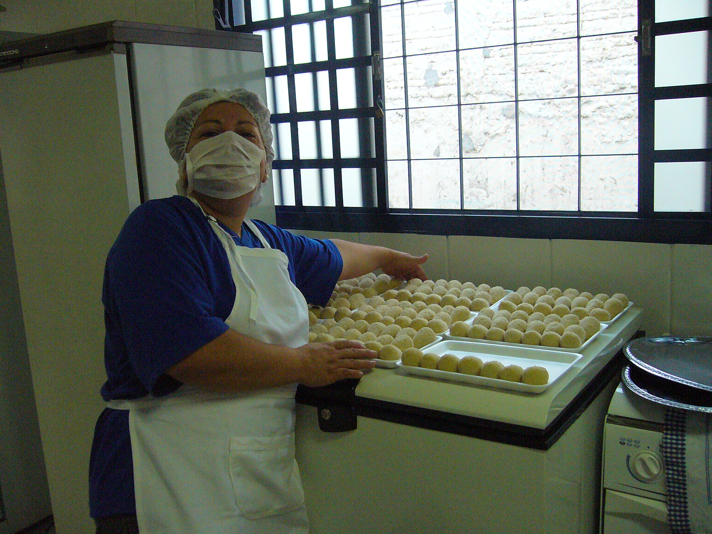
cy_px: 267
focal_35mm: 35
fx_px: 720
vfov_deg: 40.7
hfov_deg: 52.6
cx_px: 356
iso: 400
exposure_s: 1/160
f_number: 2.8
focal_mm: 5.8
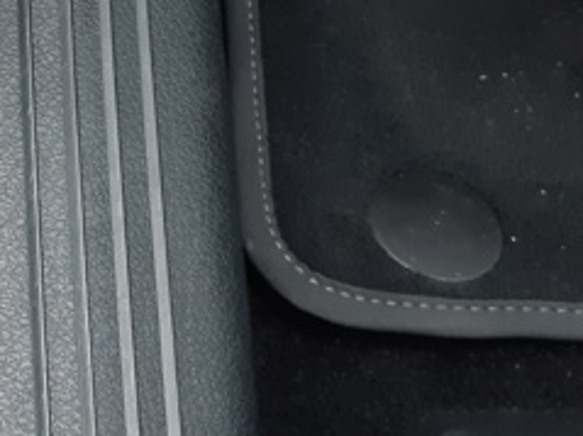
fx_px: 1465
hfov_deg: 20.8
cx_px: -141
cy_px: 144
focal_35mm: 87
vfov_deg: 16.9
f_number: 1.7
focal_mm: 3.92
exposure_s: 1/50
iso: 100
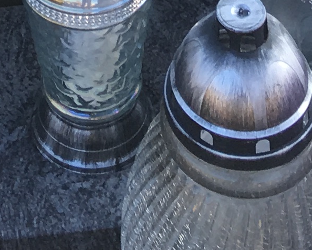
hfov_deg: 10.0
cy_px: -711
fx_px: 1774
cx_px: 24
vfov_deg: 6.6
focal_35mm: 192
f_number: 2.2
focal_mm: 4.15
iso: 25
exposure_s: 1/150
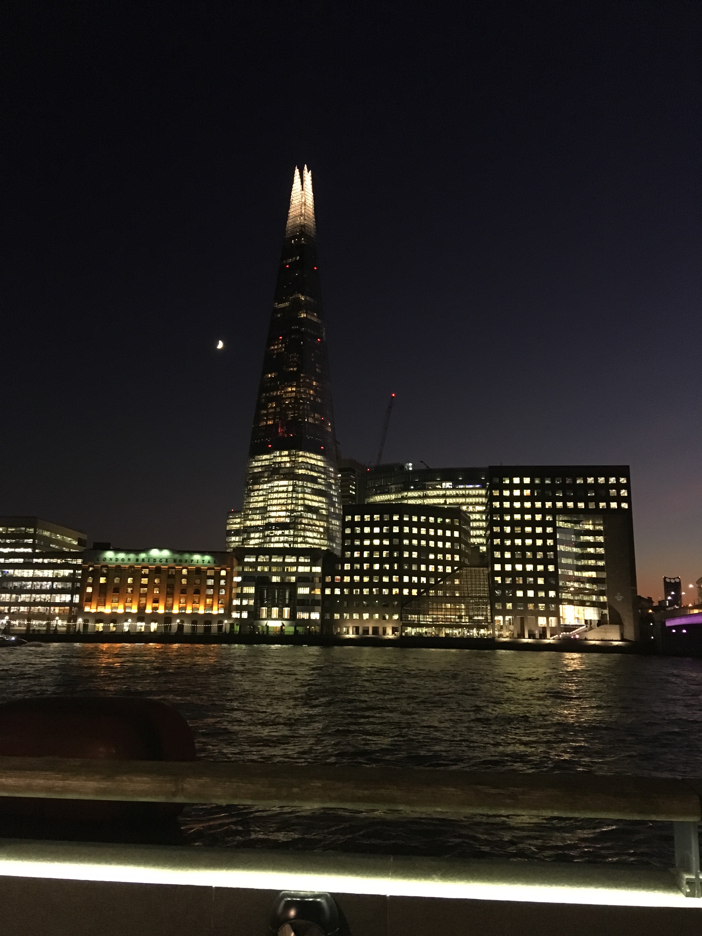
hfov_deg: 48.2
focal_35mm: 29
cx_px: 351
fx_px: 784
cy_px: 468
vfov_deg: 61.7
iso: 320
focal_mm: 4.15
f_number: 2.2
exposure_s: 1/17
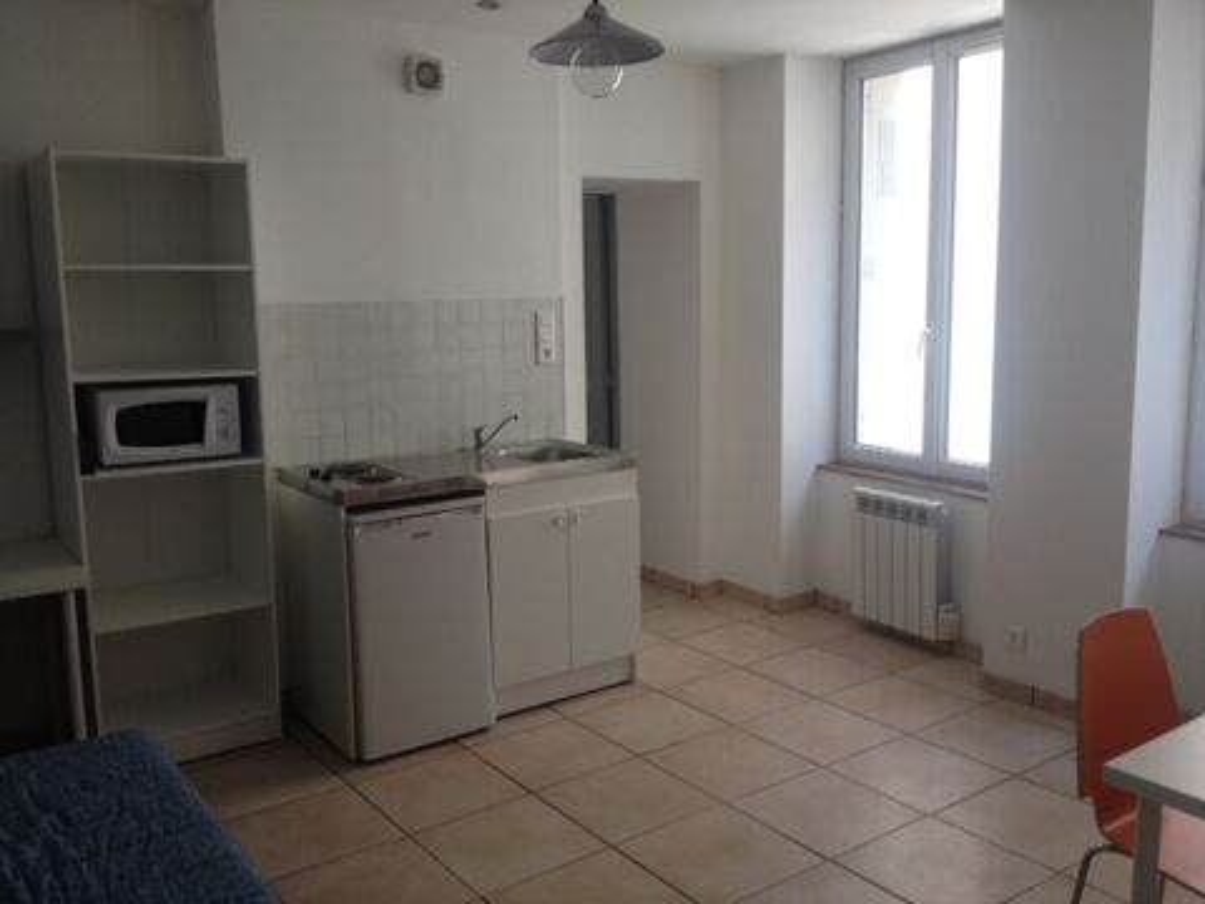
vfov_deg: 40.7
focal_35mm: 35
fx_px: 1218
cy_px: 452
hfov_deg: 52.6
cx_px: 602
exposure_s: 1/120
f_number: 2.4
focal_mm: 4.28
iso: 64
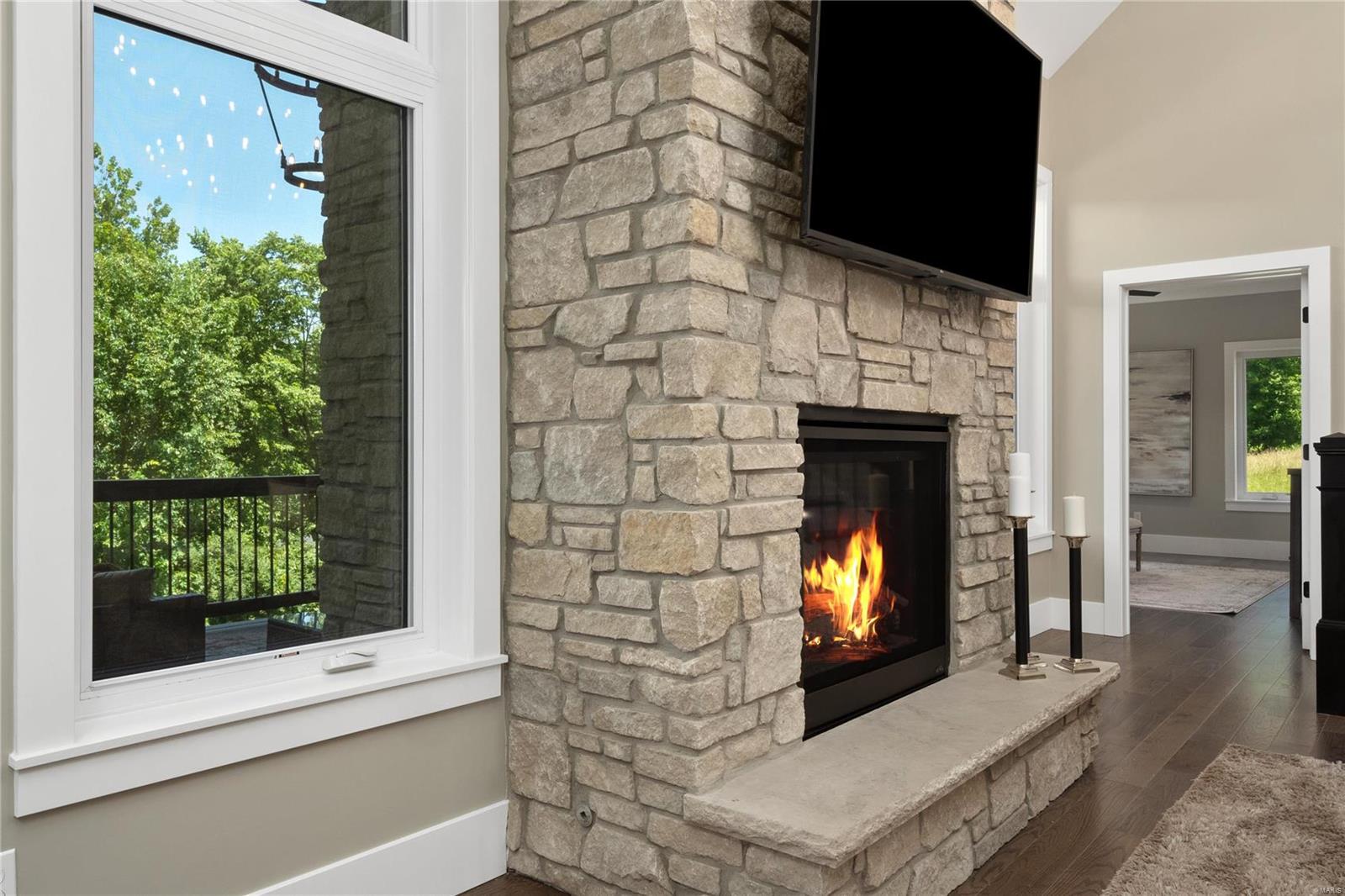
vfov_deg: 49.5
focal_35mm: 26
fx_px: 971
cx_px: 672
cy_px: 448
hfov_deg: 69.4
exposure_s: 1/6
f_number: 8
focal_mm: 13
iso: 400
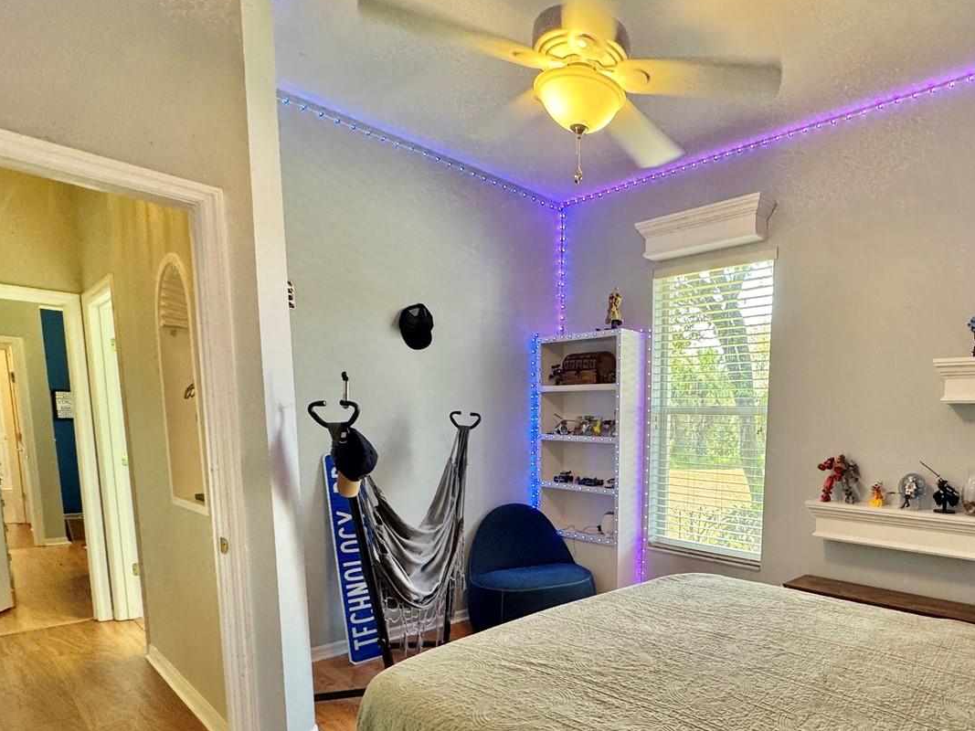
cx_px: 670
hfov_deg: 75.9
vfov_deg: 61.3
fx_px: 591
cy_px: 507
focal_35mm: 21
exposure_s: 1/60
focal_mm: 2.22
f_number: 2.2
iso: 200
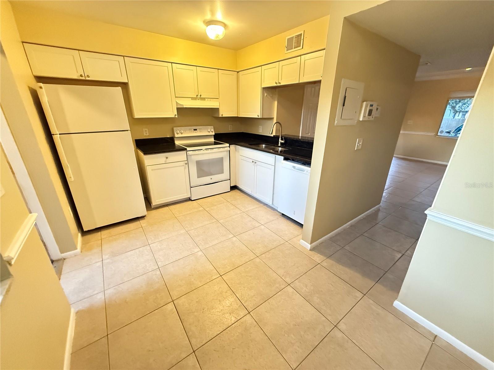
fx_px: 200
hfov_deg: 102.1
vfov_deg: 85.7
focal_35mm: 14
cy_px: 185
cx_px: 247
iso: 1000
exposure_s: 1/40
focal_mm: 2.22
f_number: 2.2
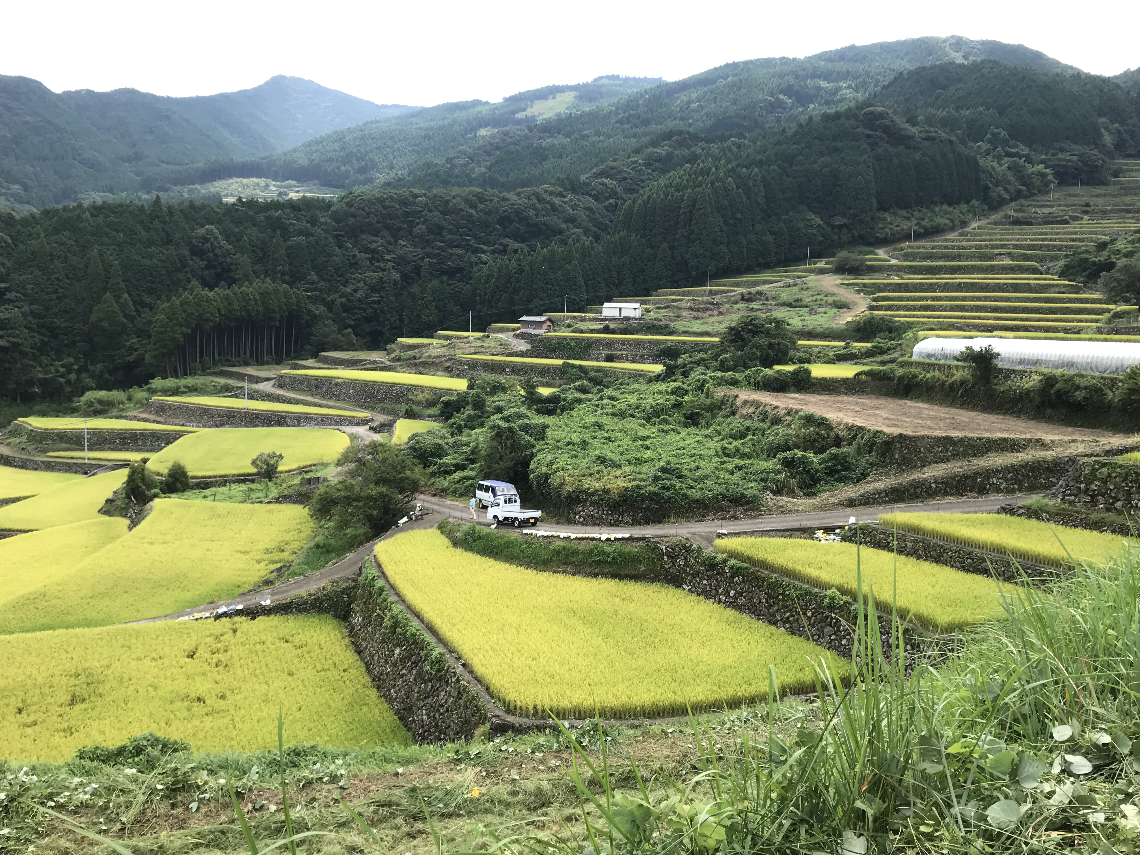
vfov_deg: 49.7
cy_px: 428
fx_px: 922
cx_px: 570
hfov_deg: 63.4
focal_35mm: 28
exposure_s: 1/704
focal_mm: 3.99
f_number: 1.8
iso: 20
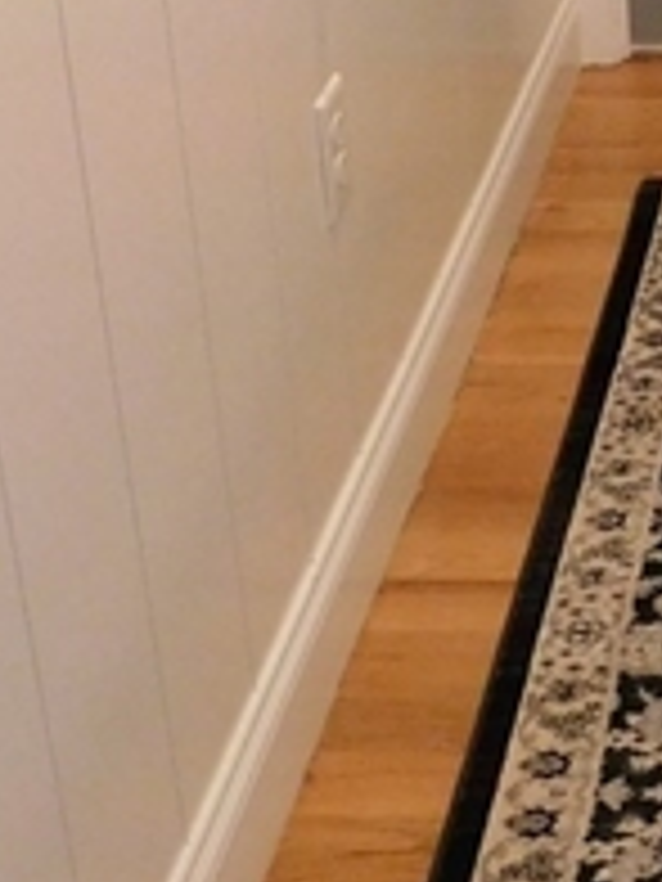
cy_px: 9
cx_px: 1040
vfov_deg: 21.1
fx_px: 2295
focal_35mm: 90
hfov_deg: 15.0
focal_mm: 4
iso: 400
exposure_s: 1/10
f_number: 3
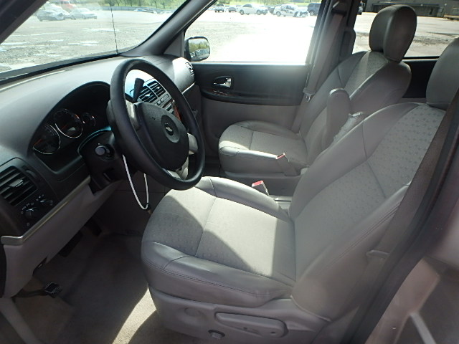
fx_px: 278
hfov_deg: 79.0
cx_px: 230
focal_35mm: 21
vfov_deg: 63.4
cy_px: 172
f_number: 3.5
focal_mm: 3.7
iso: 125
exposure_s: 1/320
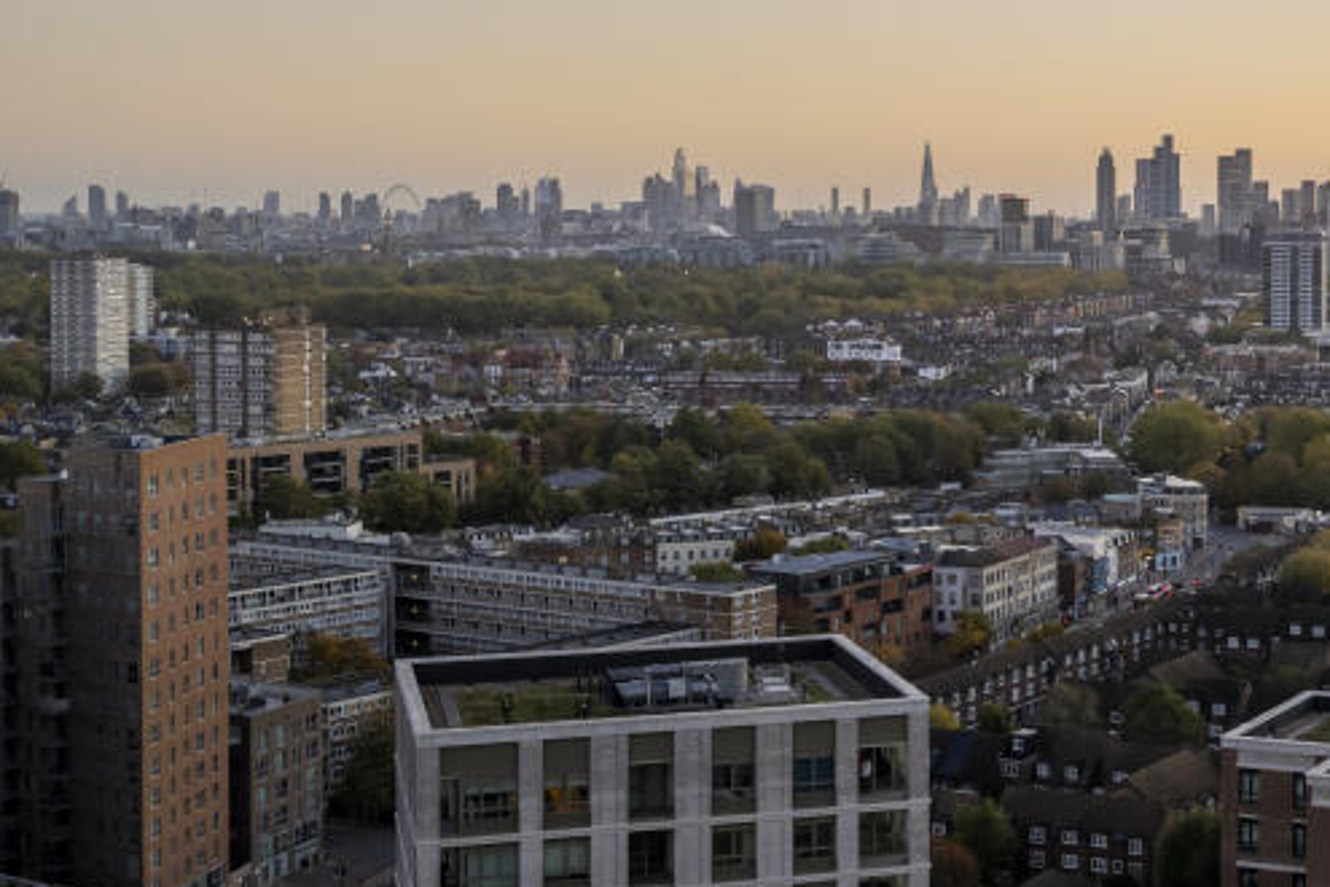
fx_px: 2290
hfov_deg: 30.8
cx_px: 1214
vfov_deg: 21.3
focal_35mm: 62
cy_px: 31
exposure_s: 1/250
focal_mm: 30
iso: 400
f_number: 5.6
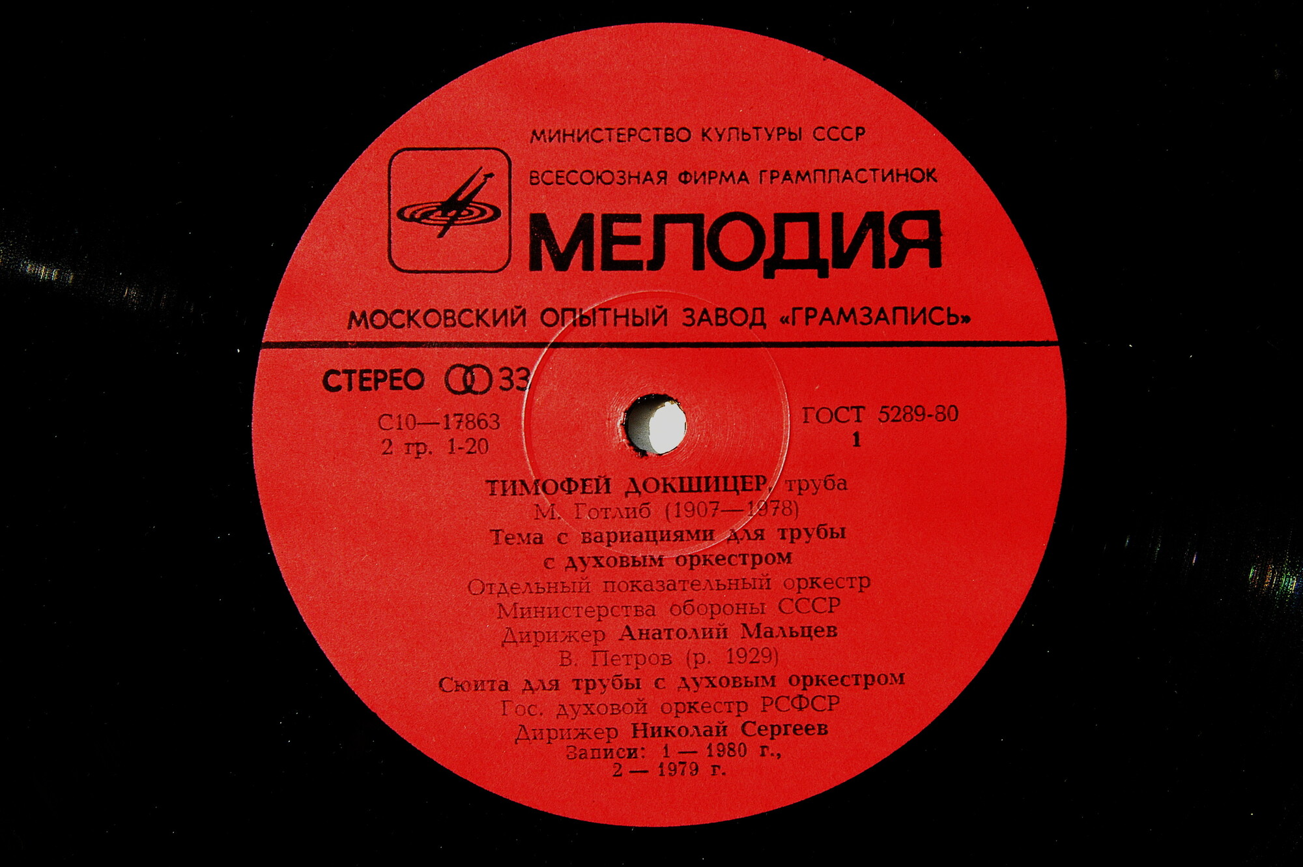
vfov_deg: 25.7
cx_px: 652
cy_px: 434
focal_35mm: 52
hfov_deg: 37.9
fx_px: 1899
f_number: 7.1
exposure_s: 1/160
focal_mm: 35
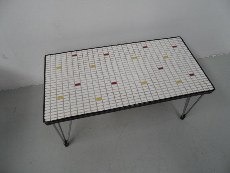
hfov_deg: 71.6
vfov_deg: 56.8
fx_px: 159
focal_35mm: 24
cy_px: 86
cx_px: 115
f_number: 3.2
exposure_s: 1/125
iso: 80
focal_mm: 3.9
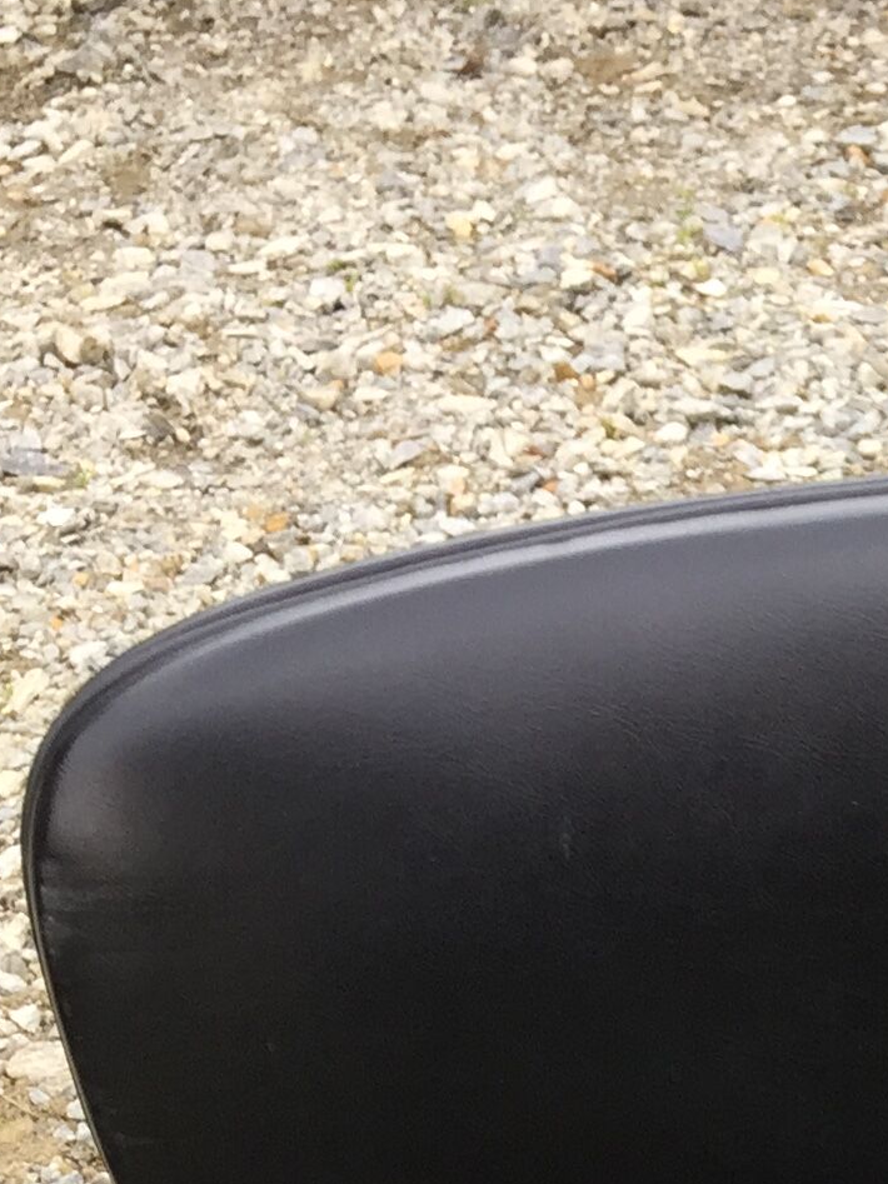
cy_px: 1812
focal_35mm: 100
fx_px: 3421
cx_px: 1473
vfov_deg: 17.5
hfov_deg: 13.6
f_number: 2.2
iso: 32
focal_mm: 4.15
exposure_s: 1/100
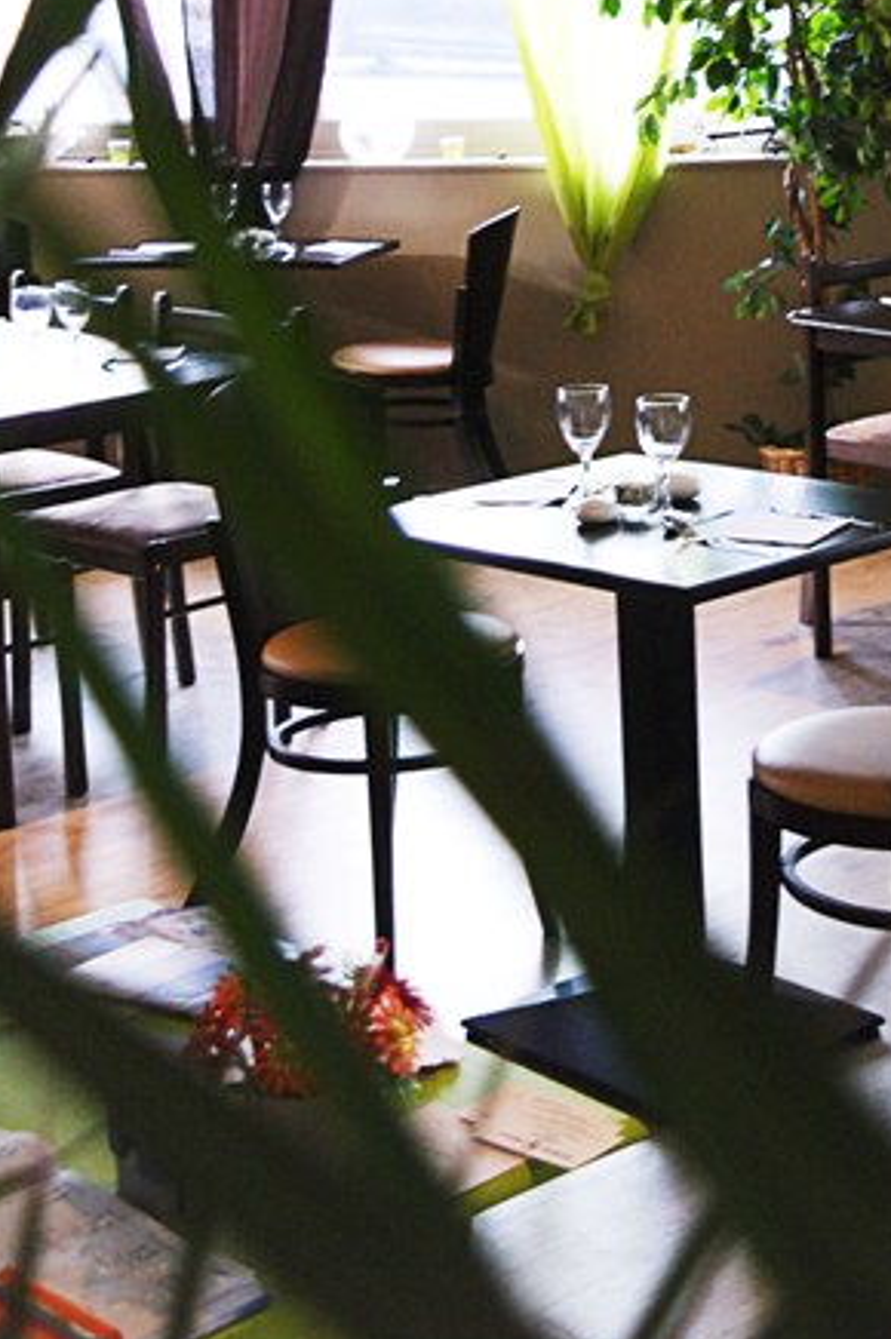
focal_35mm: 77
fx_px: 2863
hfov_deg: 17.6
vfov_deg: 25.5
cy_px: 123
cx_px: 642
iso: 400
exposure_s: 1/40
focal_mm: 27
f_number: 4.3
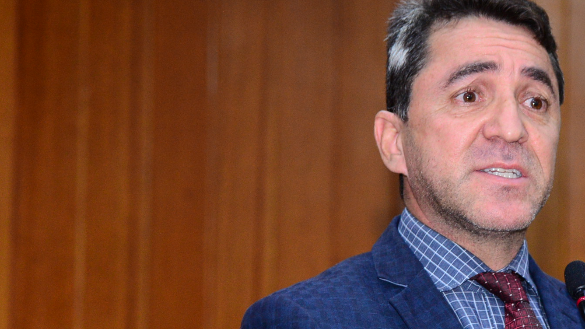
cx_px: 531
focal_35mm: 231
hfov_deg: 9.3
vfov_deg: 5.3
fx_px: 3583
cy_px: 269
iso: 1600
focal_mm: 98
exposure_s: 1/80
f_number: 4
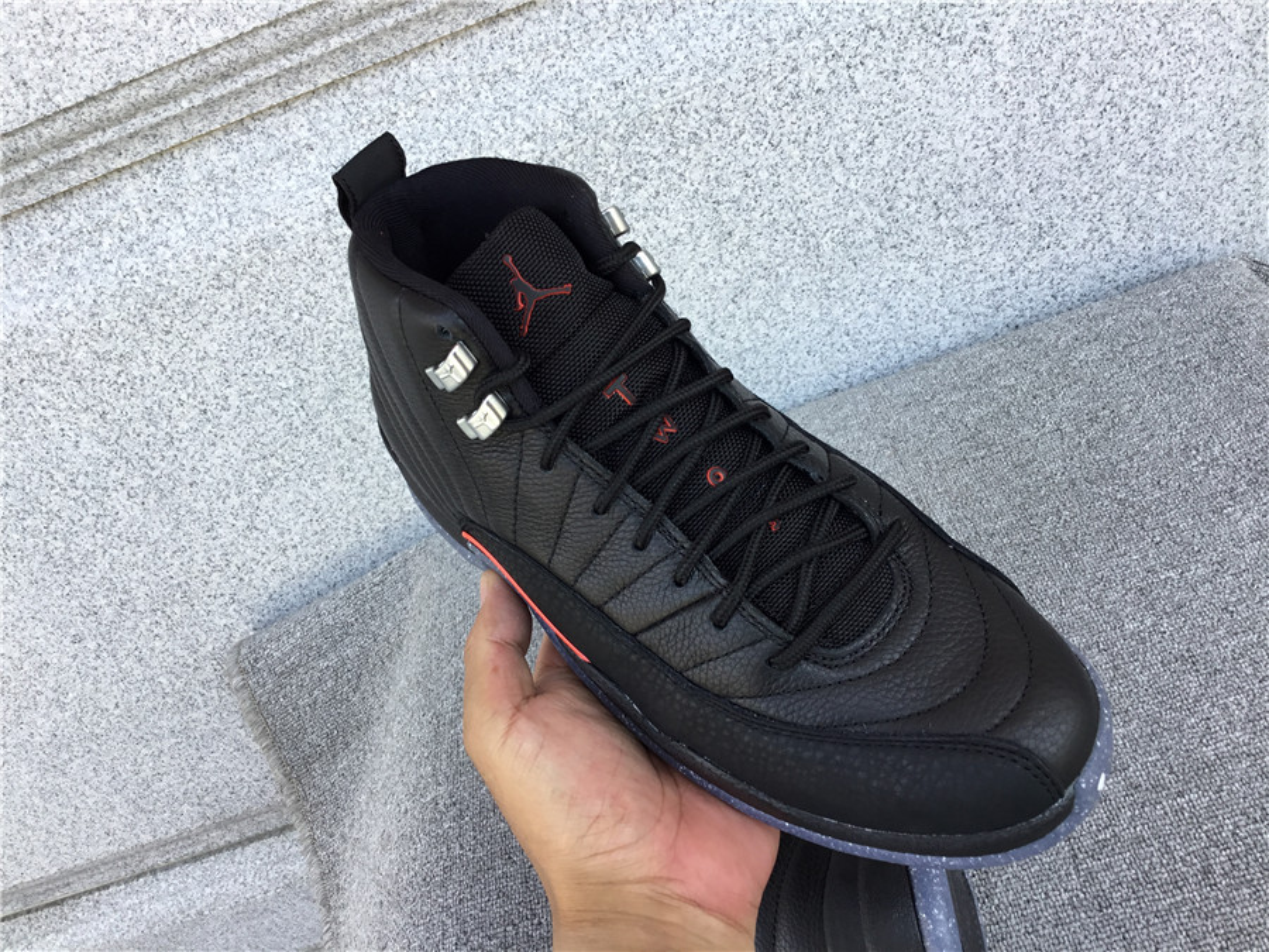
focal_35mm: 31
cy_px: 476
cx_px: 634
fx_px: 1136
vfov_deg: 45.4
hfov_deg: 58.4
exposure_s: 1/101
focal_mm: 3.3
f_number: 2.4
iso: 25
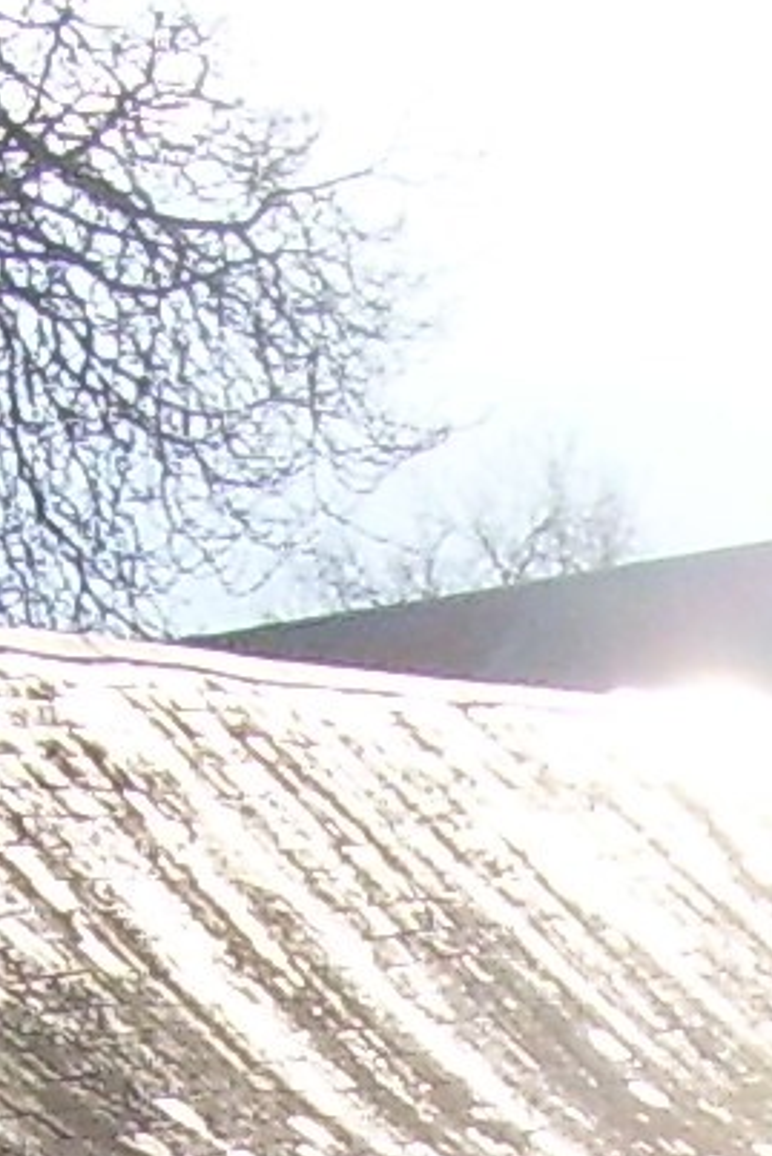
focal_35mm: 226
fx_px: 7263
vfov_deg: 8.6
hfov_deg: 6.0
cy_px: 2392
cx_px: 1122
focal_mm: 5.6
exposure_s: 1/350
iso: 80
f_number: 4.8
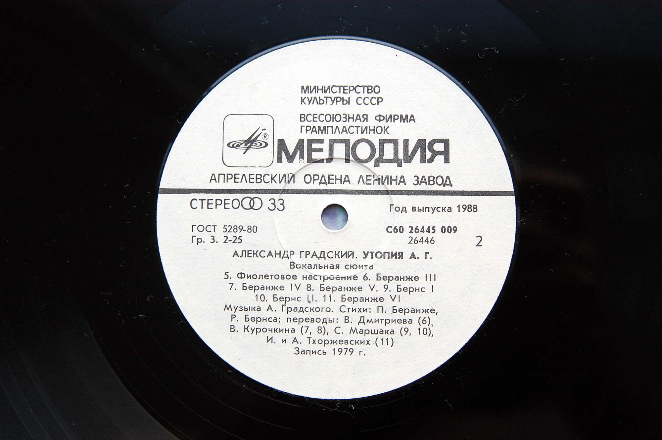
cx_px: 331
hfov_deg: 37.9
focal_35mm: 52
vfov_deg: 25.7
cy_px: 220
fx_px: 965
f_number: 4.5
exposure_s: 1/80
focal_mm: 35
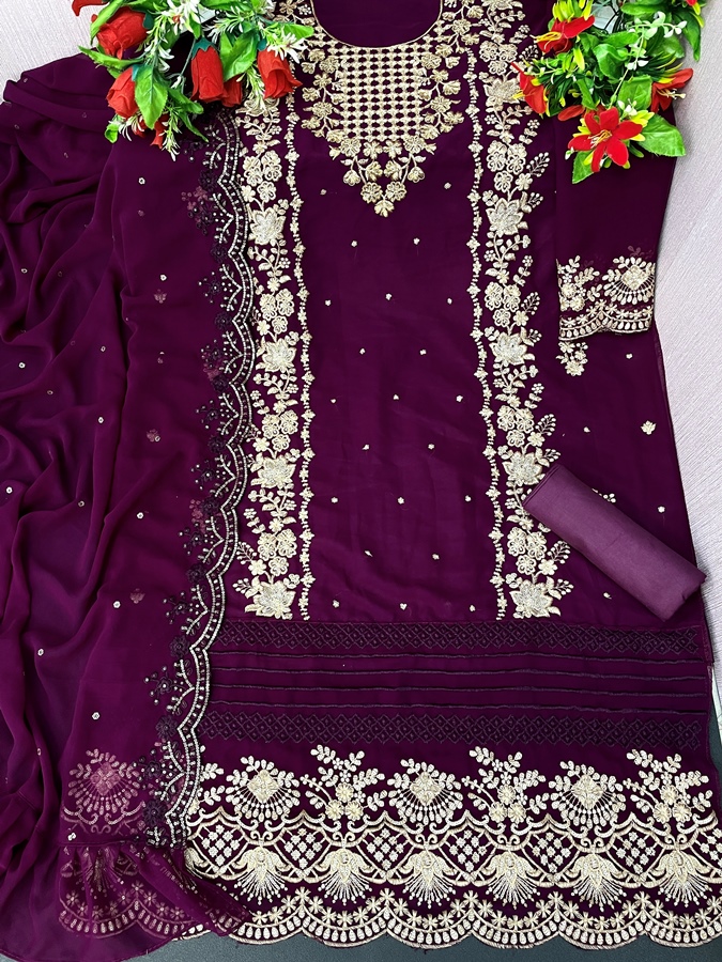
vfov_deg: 67.3
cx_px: 361
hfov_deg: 53.1
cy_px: 481
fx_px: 723
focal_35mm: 26
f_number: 1.6
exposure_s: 1/50
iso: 125
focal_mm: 4.2
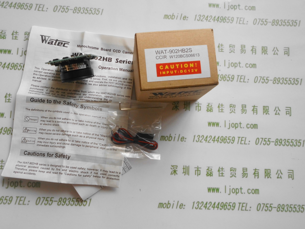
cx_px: 152
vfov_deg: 39.7
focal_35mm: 36
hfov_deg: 51.4
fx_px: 317
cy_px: 114
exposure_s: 1/60
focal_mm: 6.4
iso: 200
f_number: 3.8
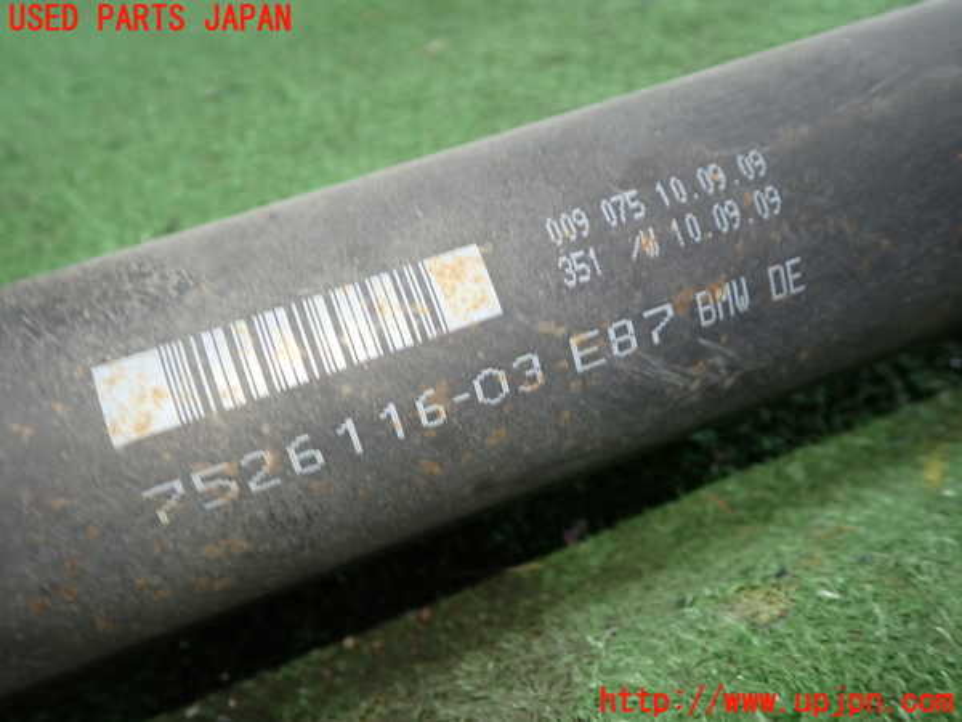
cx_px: 481
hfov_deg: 60.0
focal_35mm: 30
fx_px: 834
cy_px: 361
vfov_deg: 46.8
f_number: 2.3
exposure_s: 1/30
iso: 250
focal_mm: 5.4
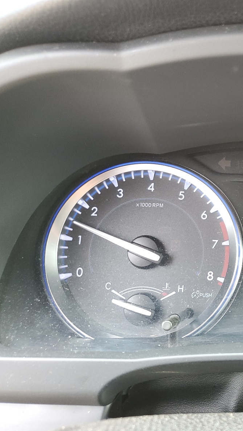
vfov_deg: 52.8
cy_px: 216
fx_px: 435
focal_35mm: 38
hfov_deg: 27.7
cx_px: 284
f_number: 1.5
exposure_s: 1/50
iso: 81
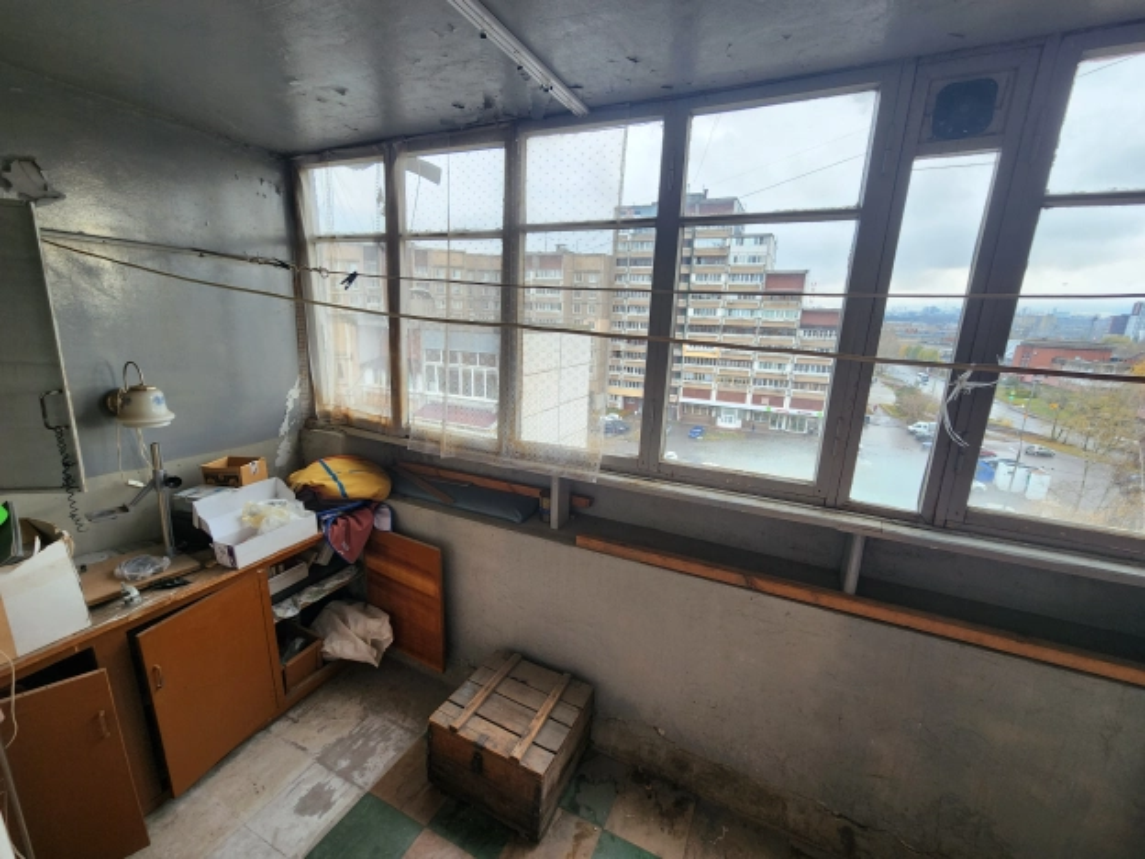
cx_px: 572
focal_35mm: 13
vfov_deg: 89.9
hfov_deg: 106.2
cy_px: 430
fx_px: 430
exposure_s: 1/50
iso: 50
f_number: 2.2
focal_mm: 2.2
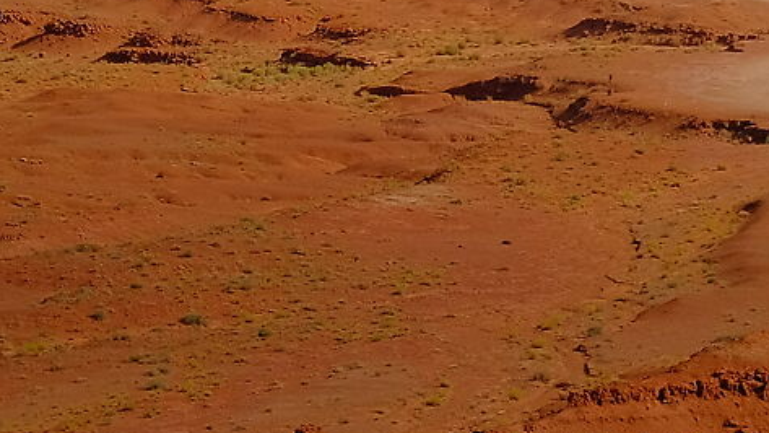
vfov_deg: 4.1
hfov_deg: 7.2
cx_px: 1663
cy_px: -741
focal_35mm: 287
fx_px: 5852
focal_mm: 35.8
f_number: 5.6
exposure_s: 1/1500
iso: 200
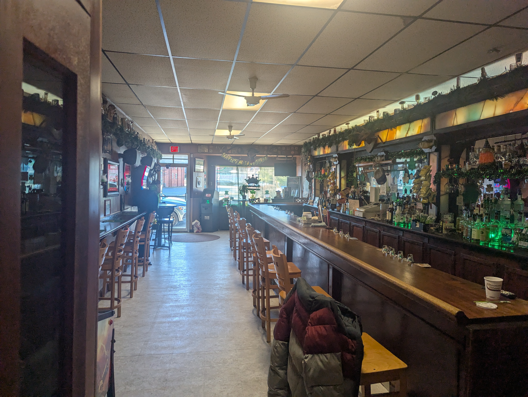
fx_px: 367
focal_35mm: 24
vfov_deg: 56.9
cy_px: 198
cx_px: 264
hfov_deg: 71.5
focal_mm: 6.81
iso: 88
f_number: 1.85
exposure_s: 1/120
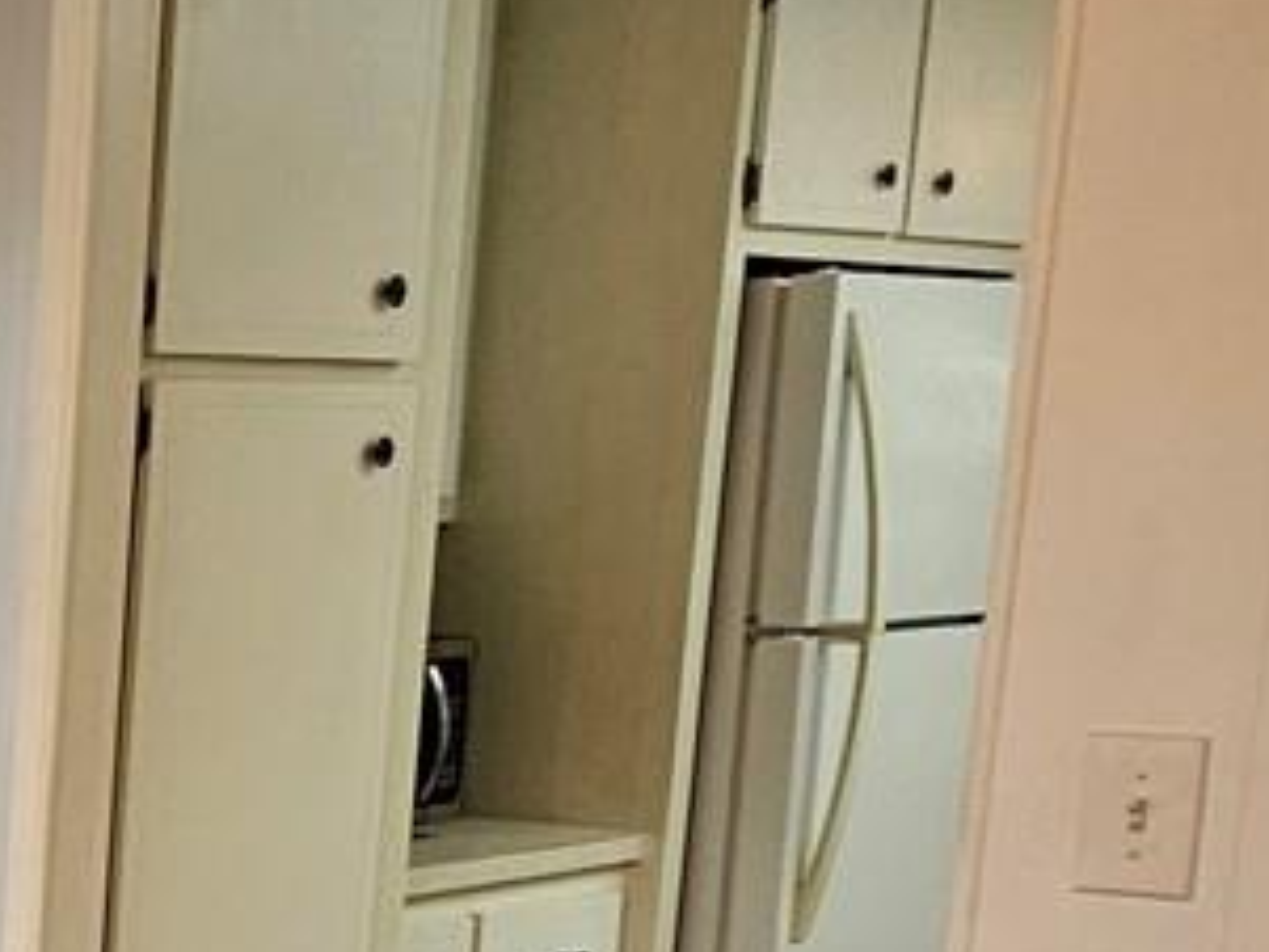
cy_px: 1011
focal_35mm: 69
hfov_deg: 21.0
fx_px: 2531
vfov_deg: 20.5
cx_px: -902
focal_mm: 2.2
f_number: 2.2
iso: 100
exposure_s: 1/60
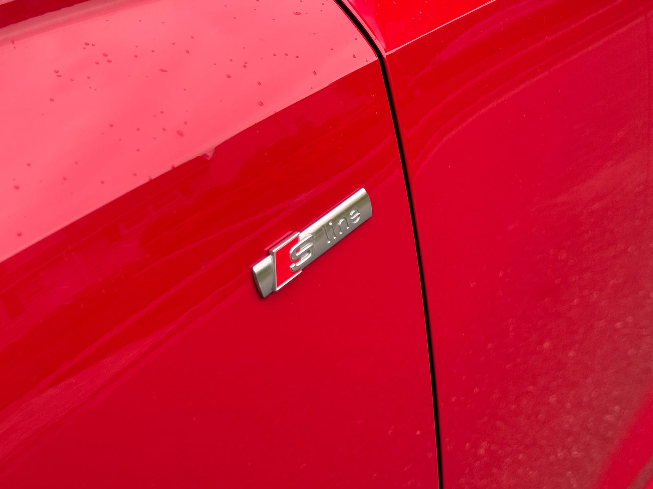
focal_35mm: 48
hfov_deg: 39.7
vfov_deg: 30.3
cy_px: 244
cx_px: 326
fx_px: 905
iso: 64
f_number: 1.78
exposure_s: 1/233
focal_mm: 6.76
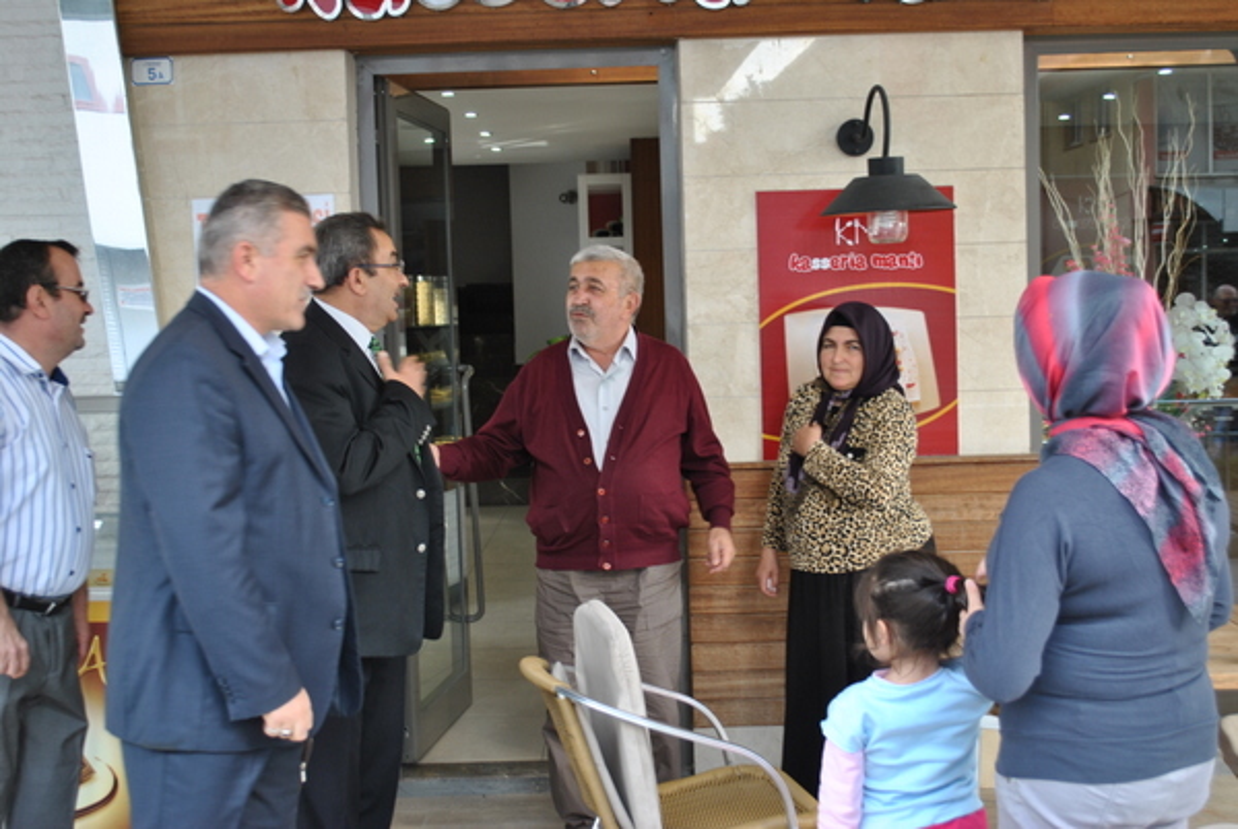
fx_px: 1653
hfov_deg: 41.1
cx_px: 619
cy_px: 414
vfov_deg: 28.2
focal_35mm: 48
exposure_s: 1/60
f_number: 4.8
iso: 200
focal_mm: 32
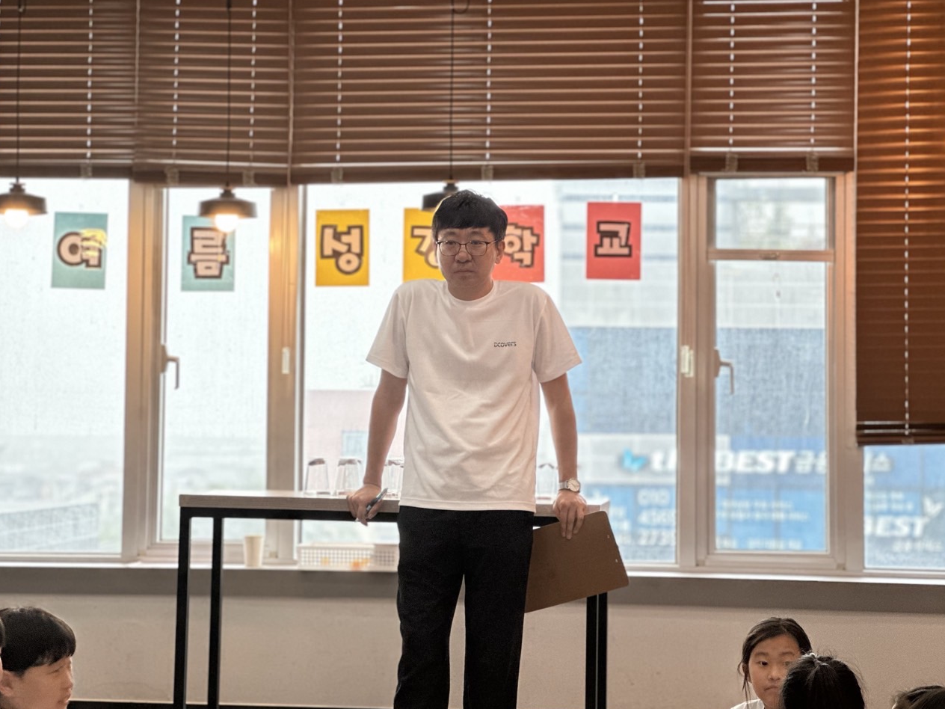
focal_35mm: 78
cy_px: 356
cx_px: 472
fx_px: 2129
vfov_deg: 18.9
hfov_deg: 25.0
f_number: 2.8
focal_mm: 9
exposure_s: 1/60
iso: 125
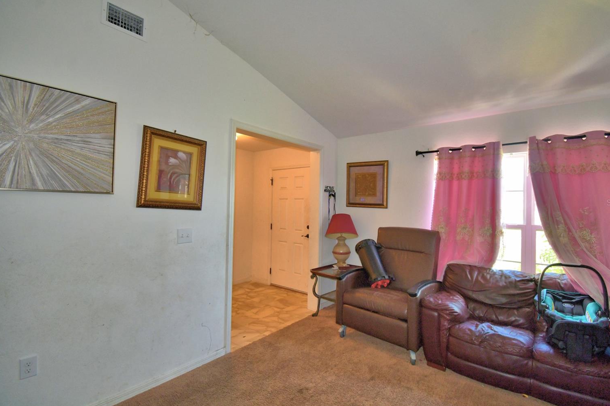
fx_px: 271
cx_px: 318
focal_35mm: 16
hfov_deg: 96.7
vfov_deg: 73.7
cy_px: 202
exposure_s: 1/30
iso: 250
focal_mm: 10
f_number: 4.5
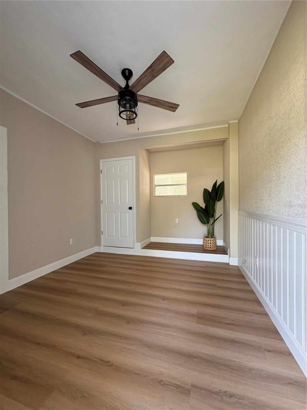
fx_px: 166
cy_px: 205
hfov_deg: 85.7
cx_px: 154
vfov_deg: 102.1
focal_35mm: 14
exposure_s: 1/99
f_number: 2.2
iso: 100
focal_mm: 2.22
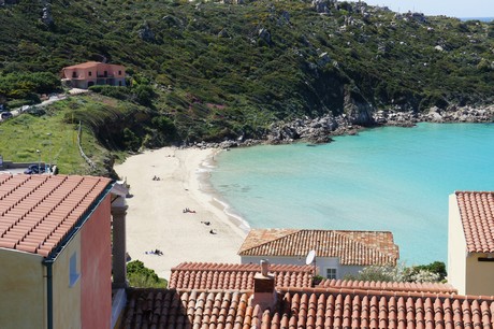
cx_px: 247
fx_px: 1070
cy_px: 164
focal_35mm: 78
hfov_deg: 26.0
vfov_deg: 17.5
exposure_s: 1/160
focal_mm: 52
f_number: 13
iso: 200
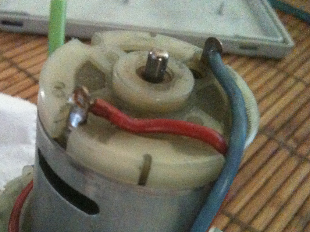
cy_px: 152
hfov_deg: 38.6
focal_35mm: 49
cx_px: 115
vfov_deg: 29.5
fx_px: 439
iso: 800
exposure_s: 1/10
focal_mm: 3.85
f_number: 2.8
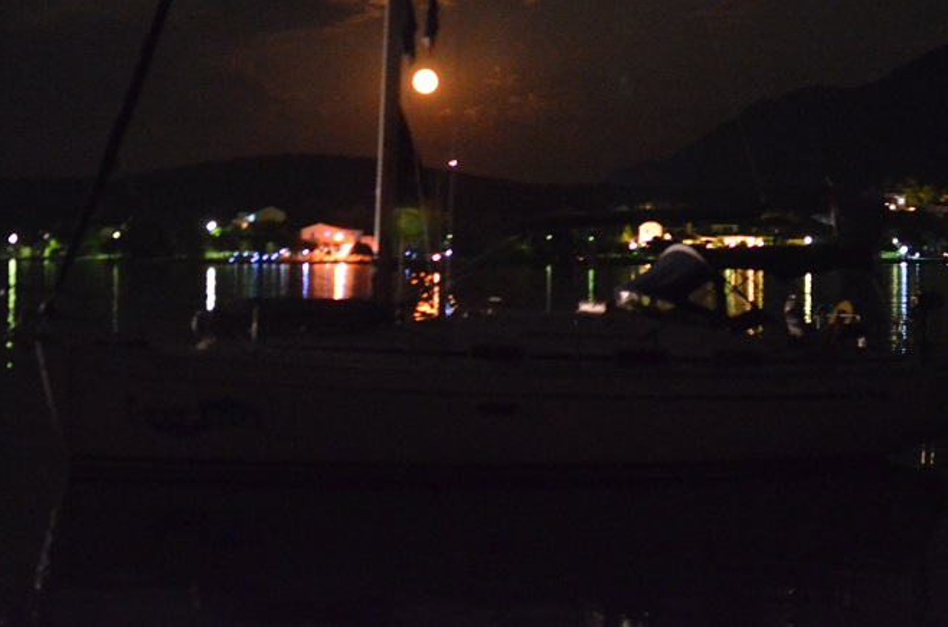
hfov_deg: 25.5
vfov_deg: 16.9
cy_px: 152
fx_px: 2095
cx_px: 411
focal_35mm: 80
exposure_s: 1/8
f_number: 1.8
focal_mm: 35
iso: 6400
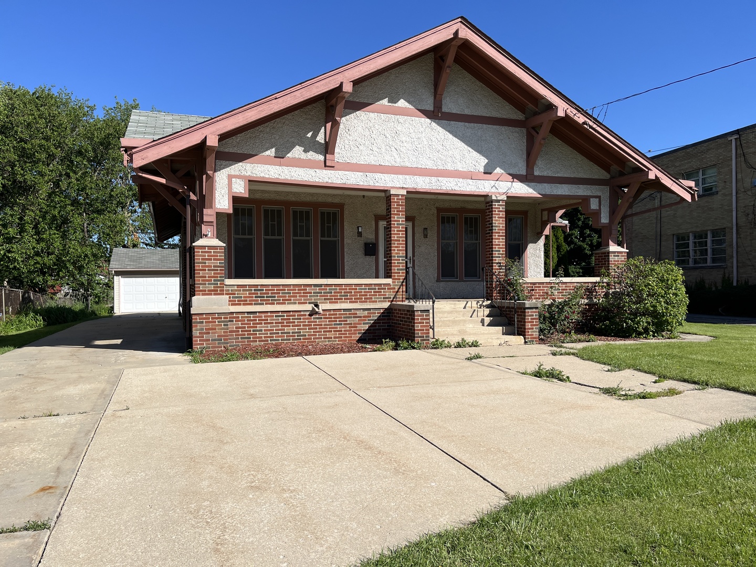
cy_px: 284
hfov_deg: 67.3
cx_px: 378
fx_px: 568
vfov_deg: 53.1
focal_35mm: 26
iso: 50
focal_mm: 5.1
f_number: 1.6
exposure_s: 1/4016
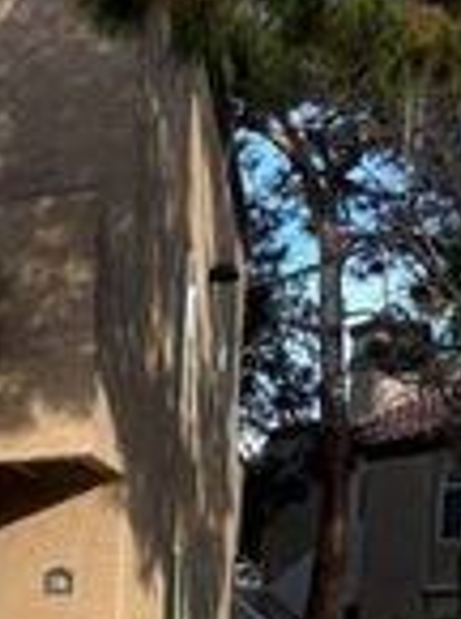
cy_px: 702
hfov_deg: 19.7
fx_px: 1070
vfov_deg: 28.8
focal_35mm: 60
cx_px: -303
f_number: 1.8
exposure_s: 1/732
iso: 32
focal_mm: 1.57
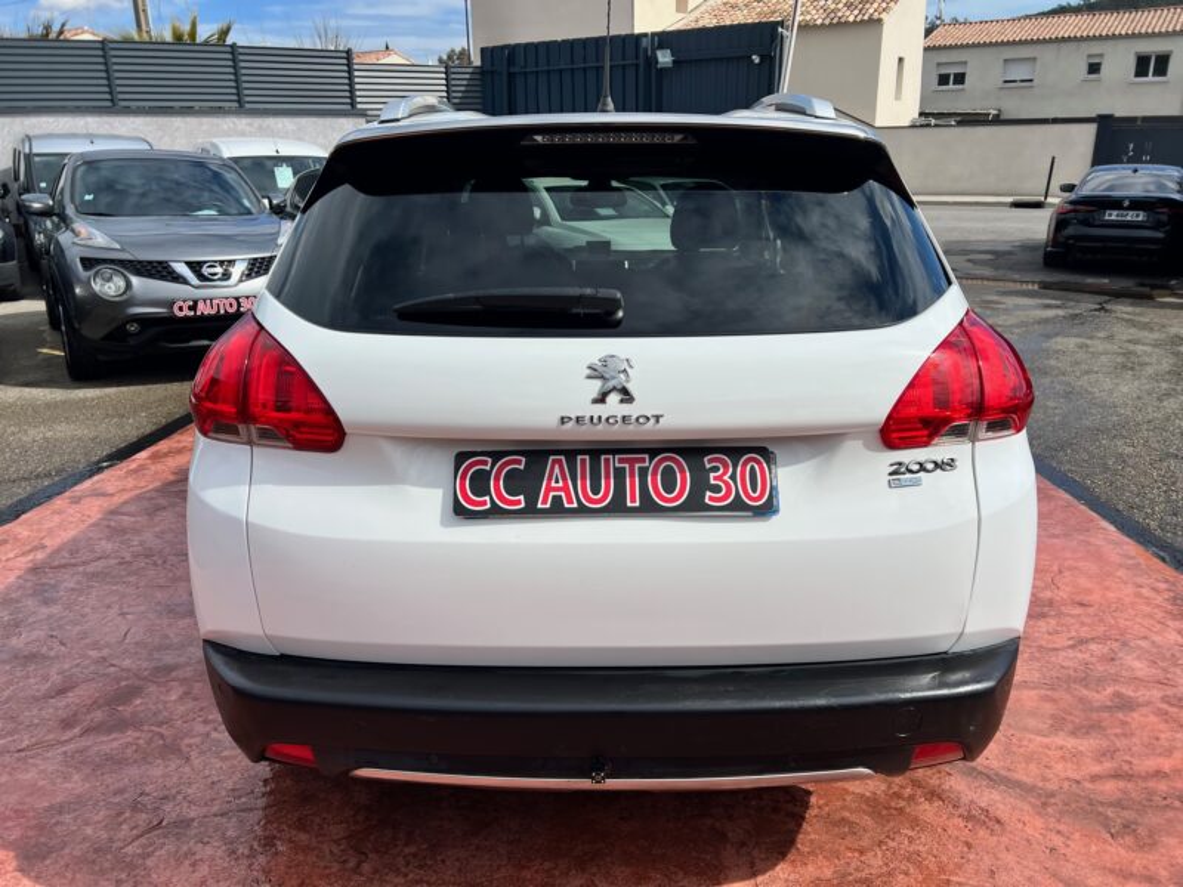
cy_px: 444
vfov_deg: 53.1
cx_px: 592
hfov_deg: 67.3
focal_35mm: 26
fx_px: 889
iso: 50
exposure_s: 1/6993
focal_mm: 5.7
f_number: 1.5
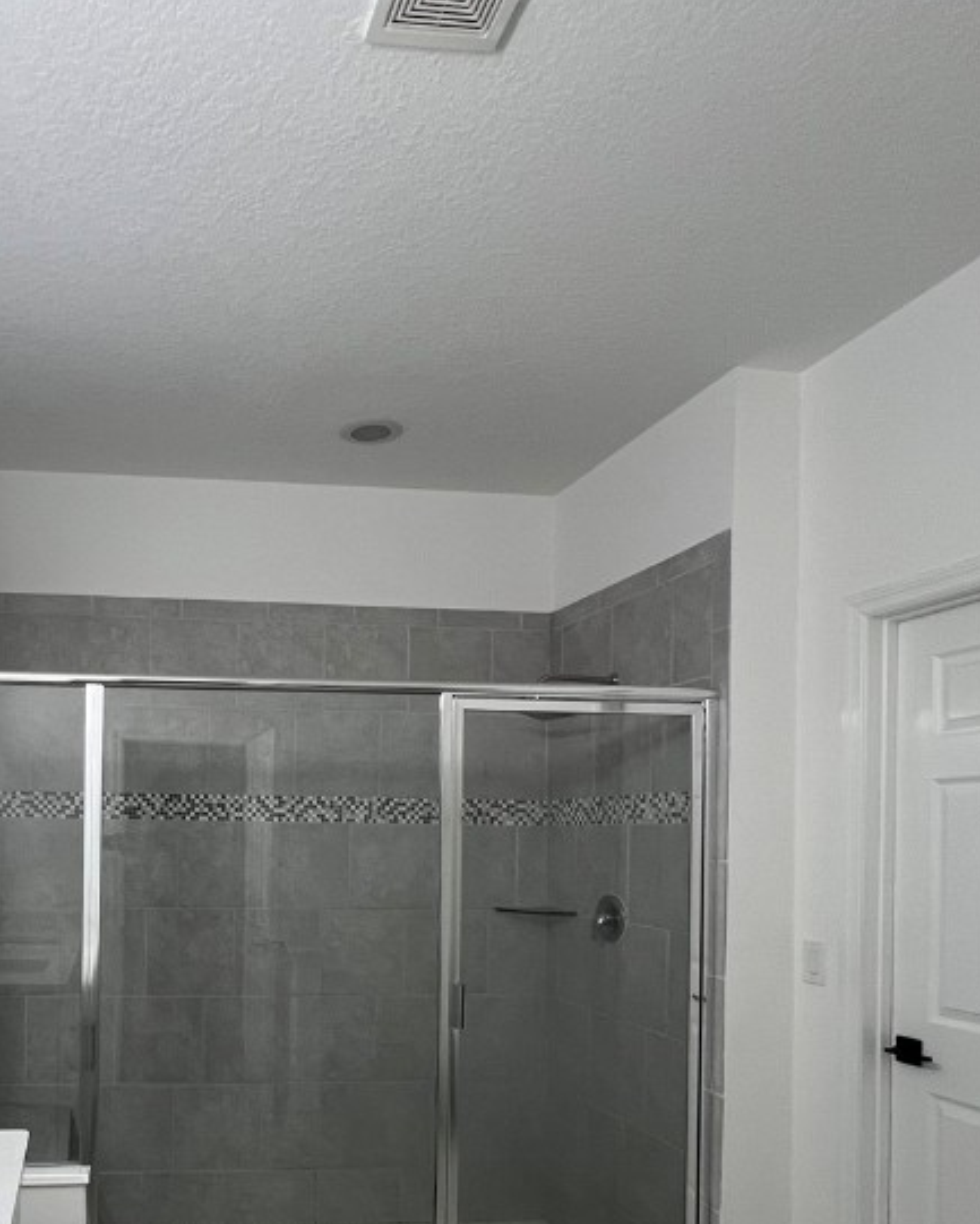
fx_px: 870
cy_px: 842
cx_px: 179
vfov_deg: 67.8
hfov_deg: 54.3
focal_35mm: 24
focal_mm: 1.57
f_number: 1.8
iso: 125
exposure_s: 1/120
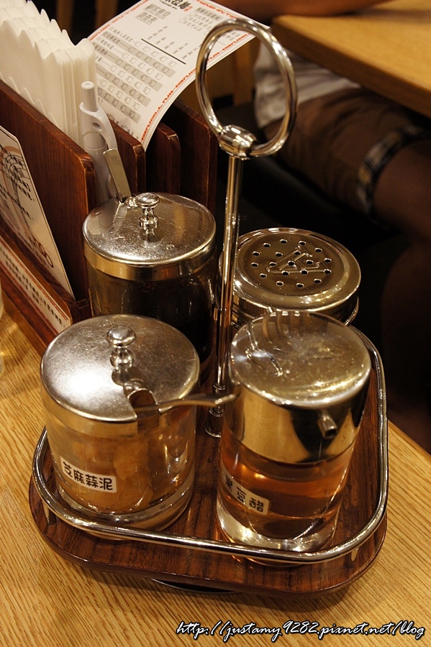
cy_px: 324
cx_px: 216
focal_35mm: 39
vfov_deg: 49.6
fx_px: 701
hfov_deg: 34.2
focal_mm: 26
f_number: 9
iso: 1600
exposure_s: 1/15
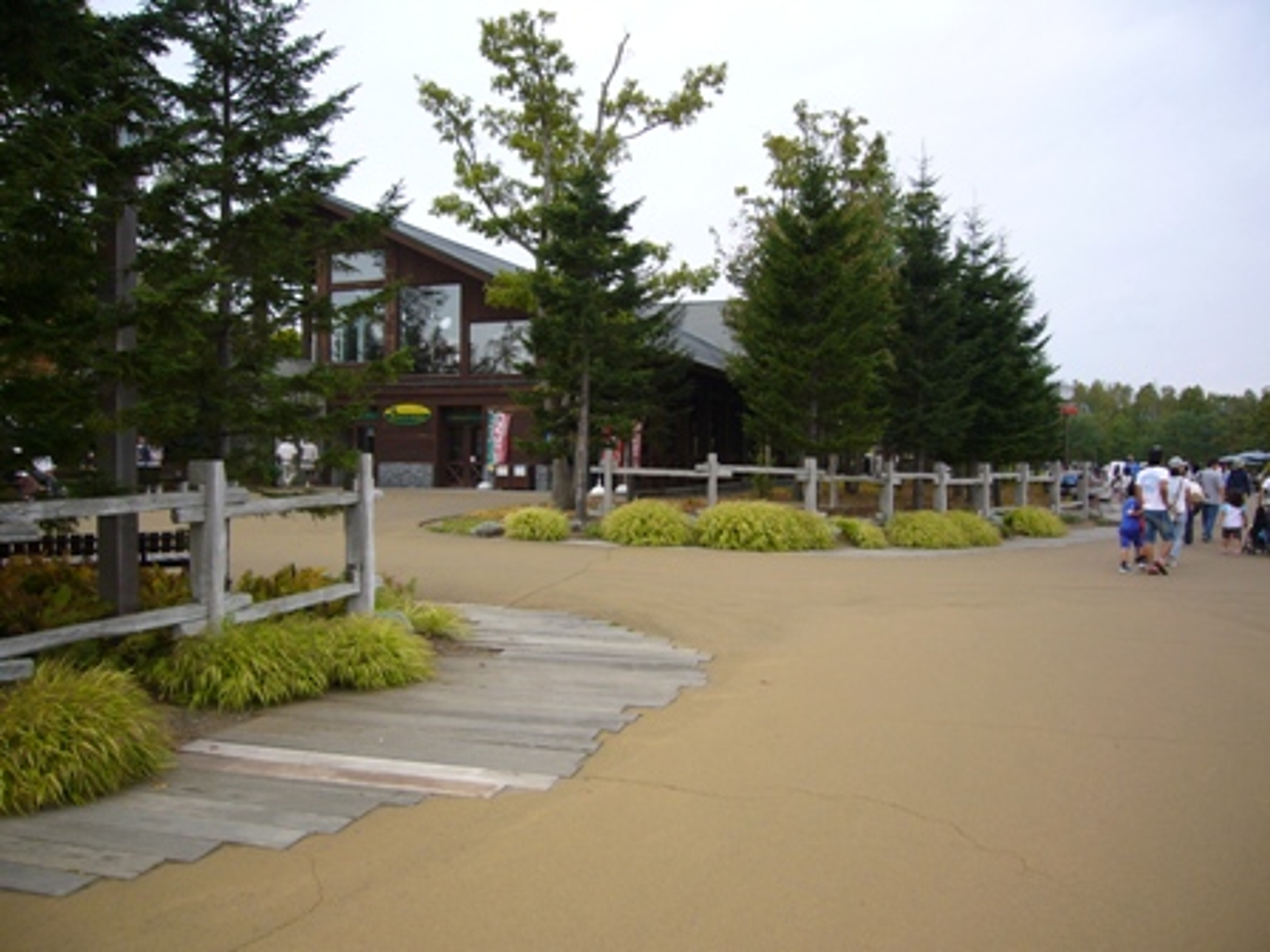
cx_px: 635
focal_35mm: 28
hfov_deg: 63.4
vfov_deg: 49.7
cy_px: 476
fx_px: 1027
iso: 80
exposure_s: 1/400
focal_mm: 4.6
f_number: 2.8
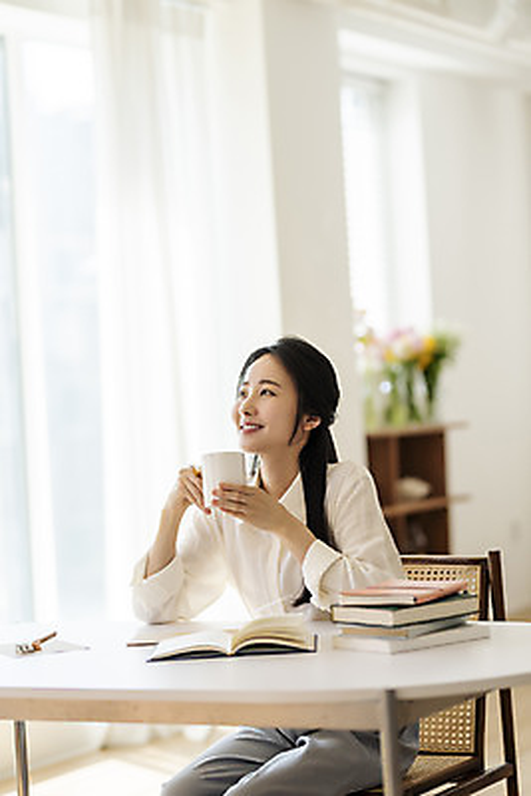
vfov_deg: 23.9
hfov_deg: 16.1
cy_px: 398
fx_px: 1879
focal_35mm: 85
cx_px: 266
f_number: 2
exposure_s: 1/500
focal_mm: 85
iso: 125
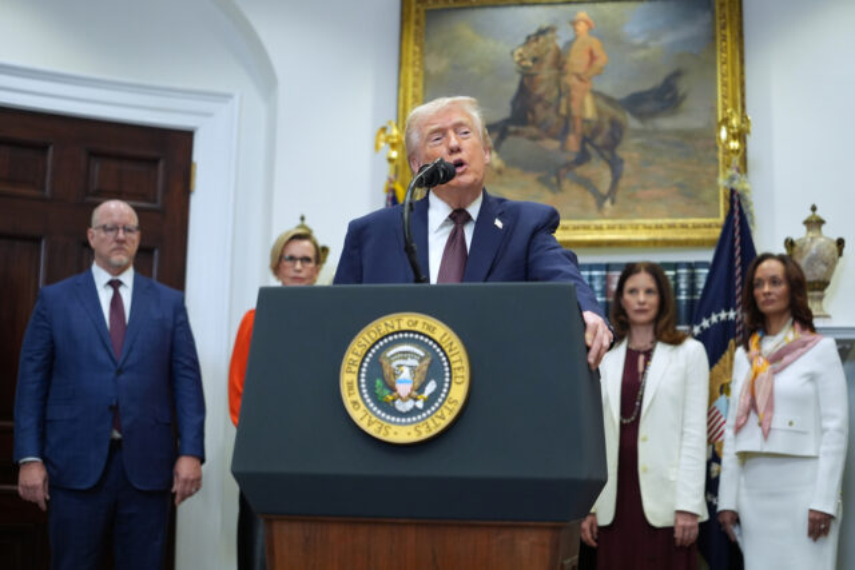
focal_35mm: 50
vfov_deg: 27.0
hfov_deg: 39.6
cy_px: 285
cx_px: 428
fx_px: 1188
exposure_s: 1/400
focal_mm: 50
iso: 2000
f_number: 2
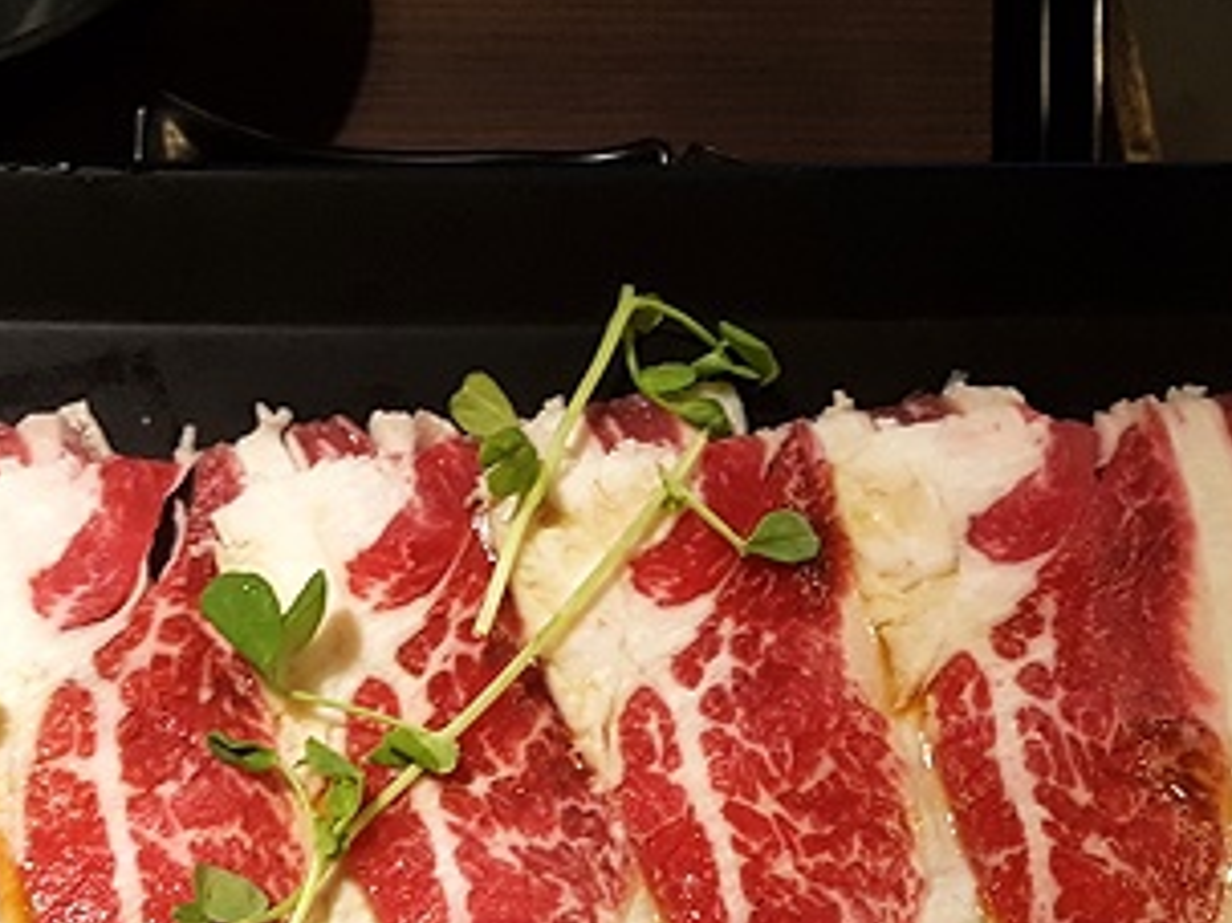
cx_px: 407
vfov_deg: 25.4
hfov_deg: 34.6
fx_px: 1957
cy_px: 886
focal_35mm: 55
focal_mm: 4.2
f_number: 1.7
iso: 200
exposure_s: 1/15
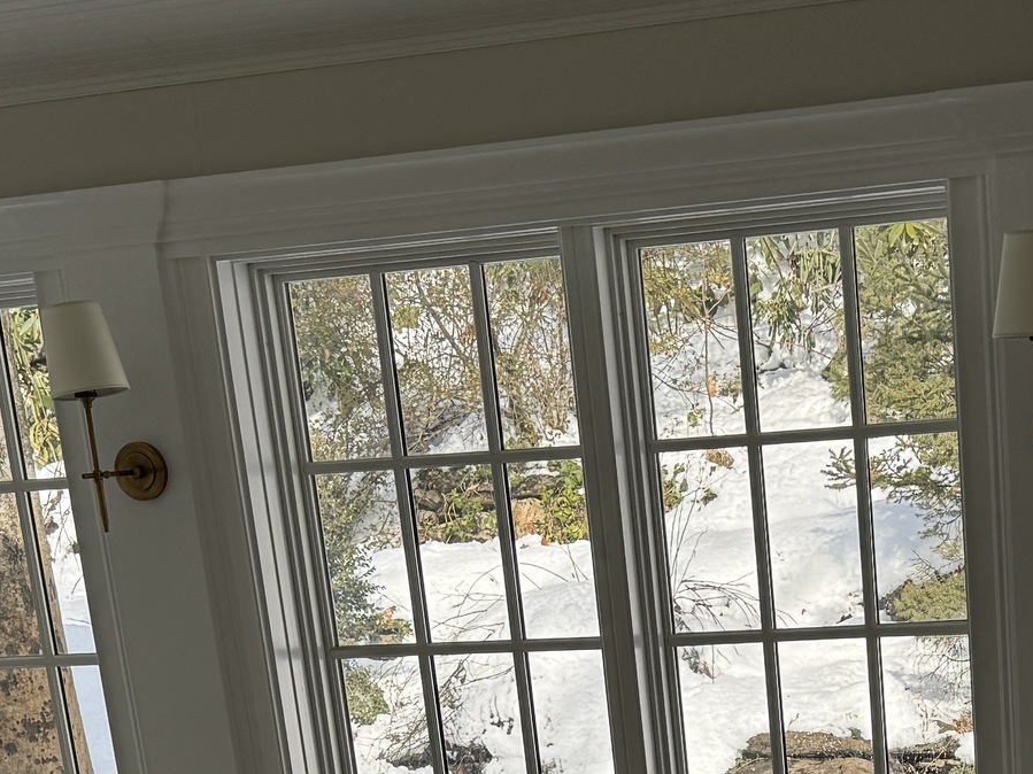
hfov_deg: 23.5
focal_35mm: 82
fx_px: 2447
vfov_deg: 16.3
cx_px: 838
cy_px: 1198
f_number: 1.78
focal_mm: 6.76
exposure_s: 1/853
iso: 80
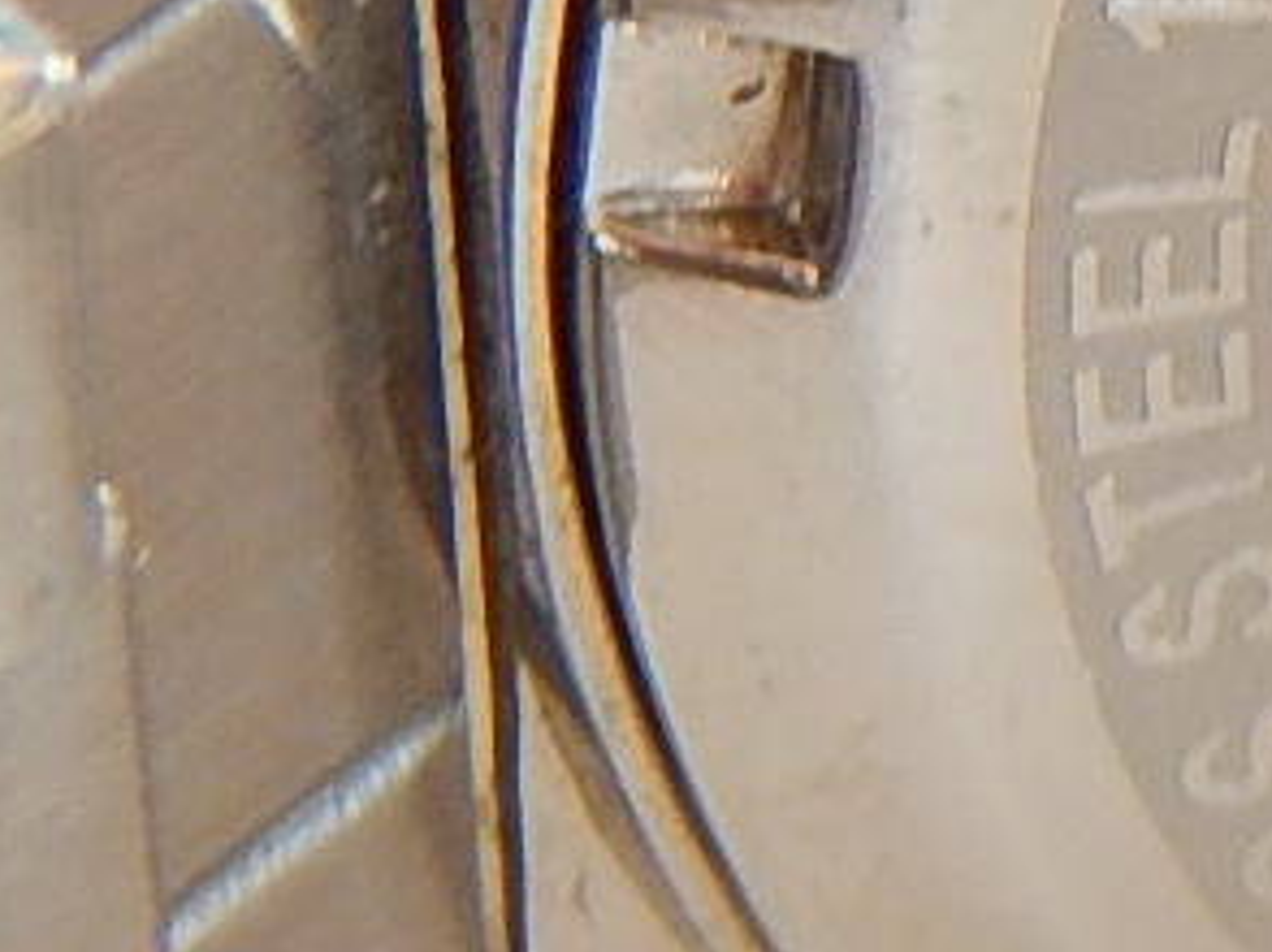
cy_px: 160
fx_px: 26179
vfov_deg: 2.1
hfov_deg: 2.8
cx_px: 3305
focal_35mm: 713
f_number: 4.8
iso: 180
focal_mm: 23.4
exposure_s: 1/30
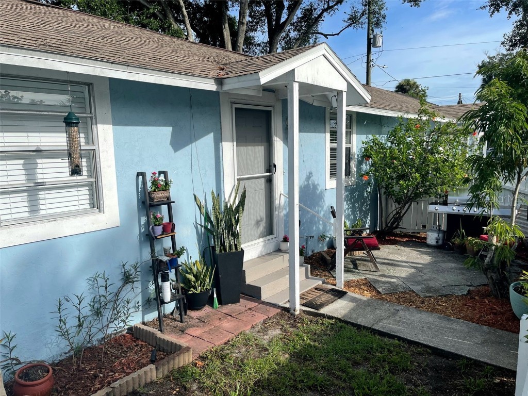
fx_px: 397
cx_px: 264
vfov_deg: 53.1
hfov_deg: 67.3
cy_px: 198
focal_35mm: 26
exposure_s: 1/5000
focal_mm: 5.1
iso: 32
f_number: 1.6
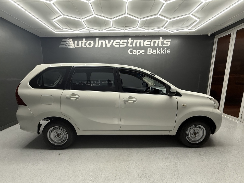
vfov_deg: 81.7
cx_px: 120
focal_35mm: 15
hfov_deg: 98.2
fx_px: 106
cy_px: 97
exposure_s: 1/100
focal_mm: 2.22
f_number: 2.2
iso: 160
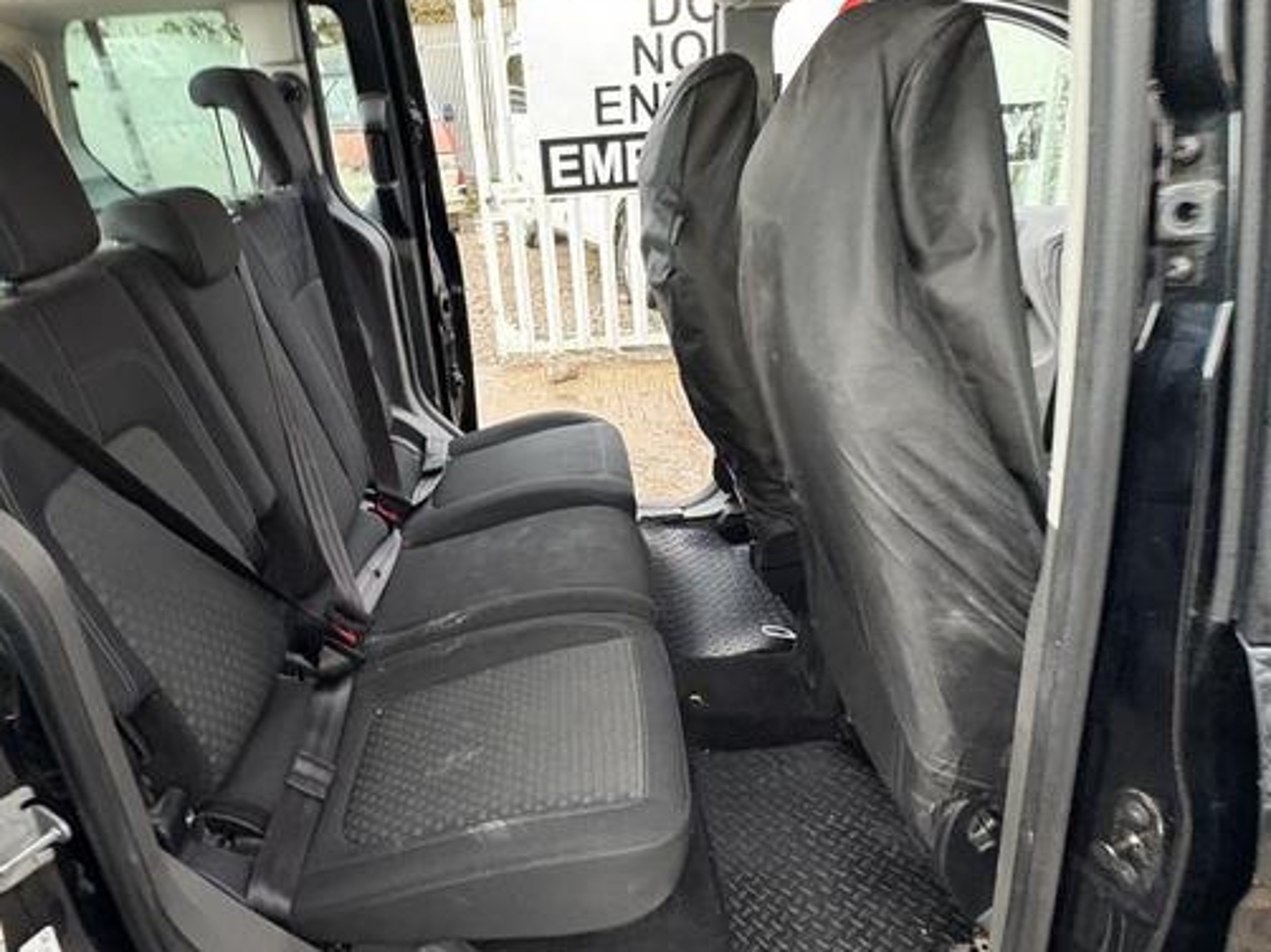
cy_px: 468
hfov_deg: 69.3
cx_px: 587
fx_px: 917
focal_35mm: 25
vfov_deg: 54.8
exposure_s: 1/60
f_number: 2.2
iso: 500
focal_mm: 2.22
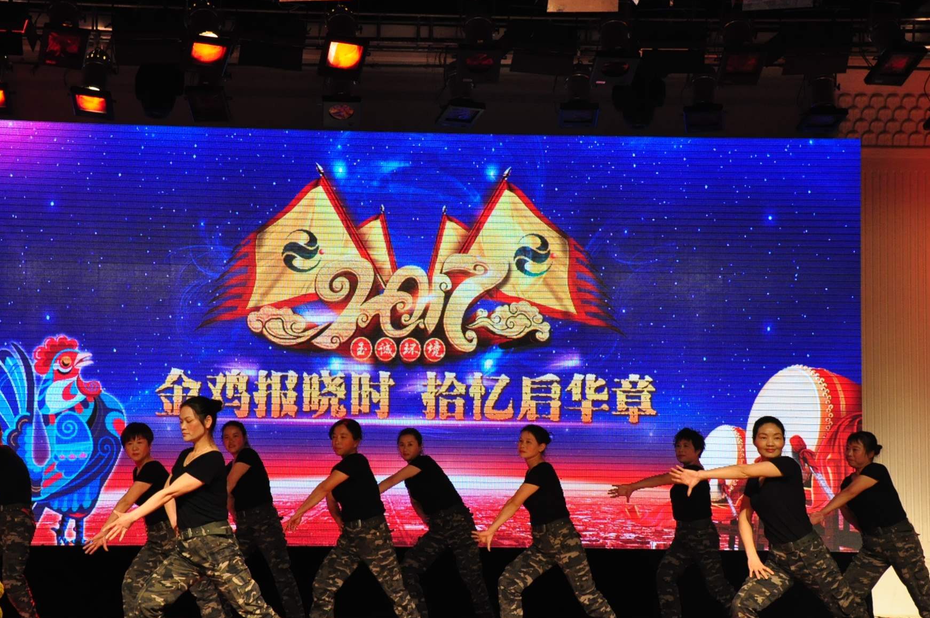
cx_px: 436
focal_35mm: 65
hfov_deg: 31.2
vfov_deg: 21.0
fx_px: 1667
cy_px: 368
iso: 1600
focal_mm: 35
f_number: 5.6
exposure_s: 1/125
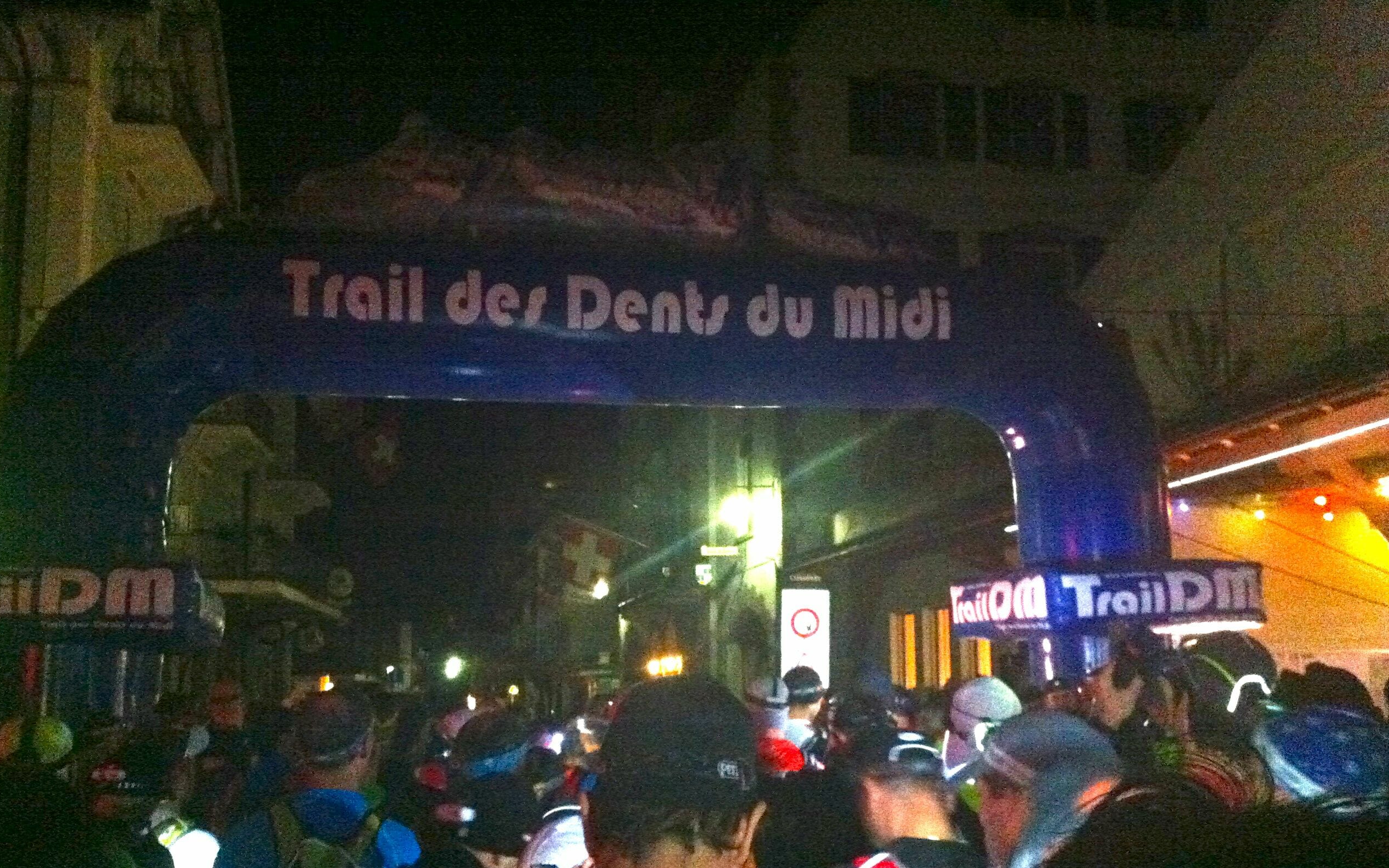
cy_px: 530
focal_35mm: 38
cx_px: 681
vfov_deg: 33.4
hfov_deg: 51.5
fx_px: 1438
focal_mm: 3.85
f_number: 2.8
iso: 1000
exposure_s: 1/15
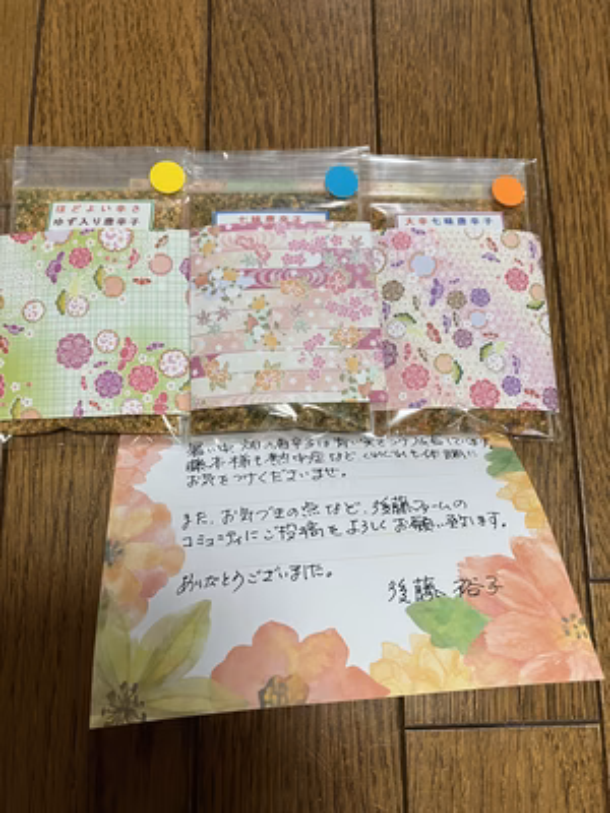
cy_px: 406
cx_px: 305
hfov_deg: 49.7
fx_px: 658
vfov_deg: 63.4
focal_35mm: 28
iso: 160
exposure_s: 1/58
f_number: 1.8
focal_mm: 3.99
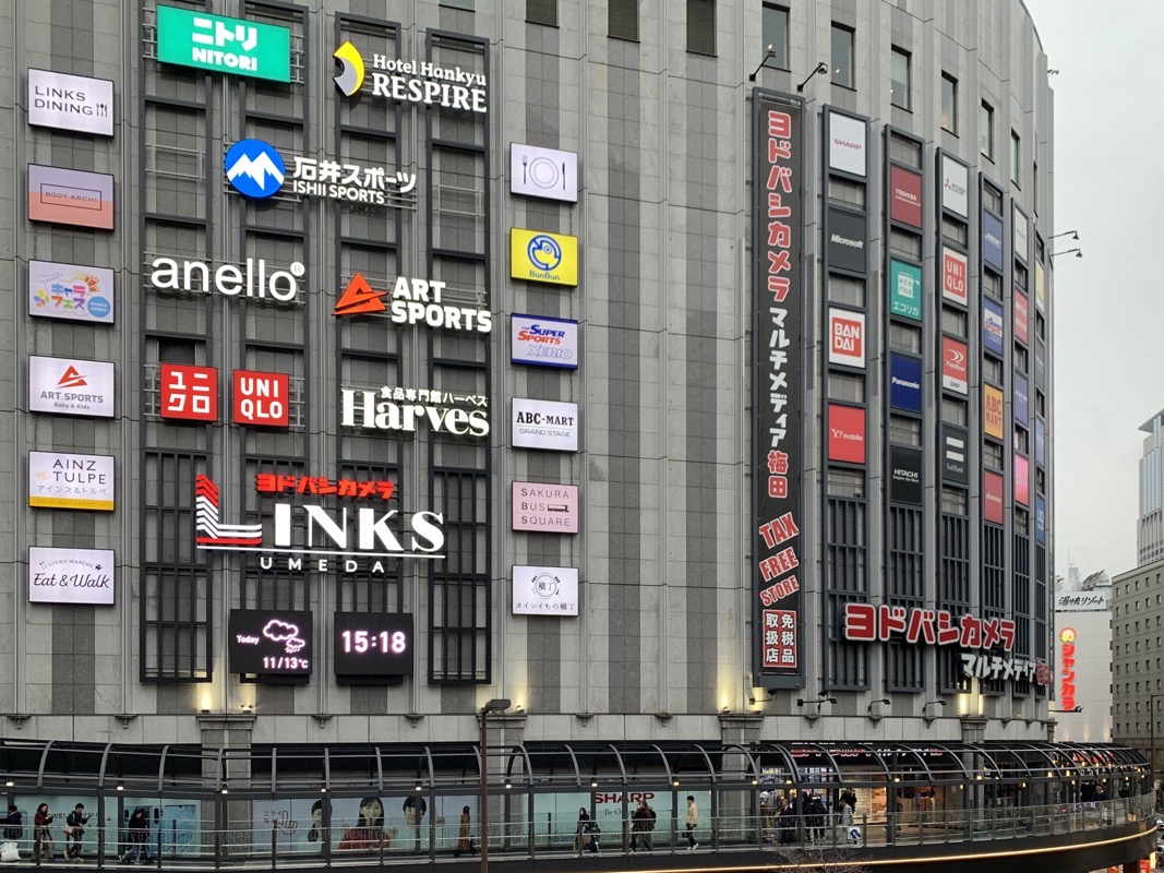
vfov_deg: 53.1
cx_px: 582
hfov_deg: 67.3
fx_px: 874
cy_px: 436
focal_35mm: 26
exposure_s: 1/120
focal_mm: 4.25
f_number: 1.8
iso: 50
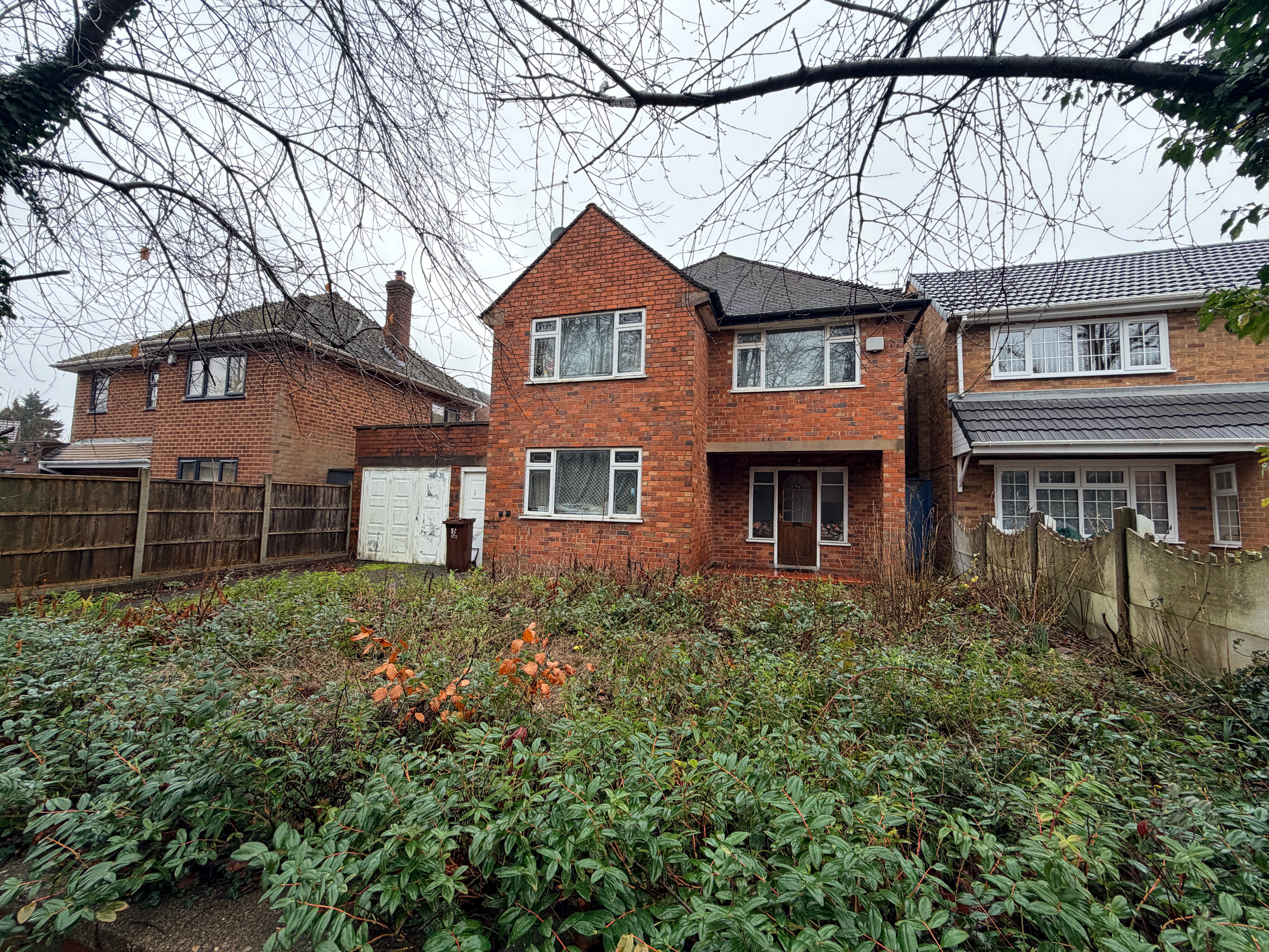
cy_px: 476
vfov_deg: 85.7
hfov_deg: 102.1
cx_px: 634
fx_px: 513
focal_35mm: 14
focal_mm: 2.22
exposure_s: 1/502
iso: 50
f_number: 2.2
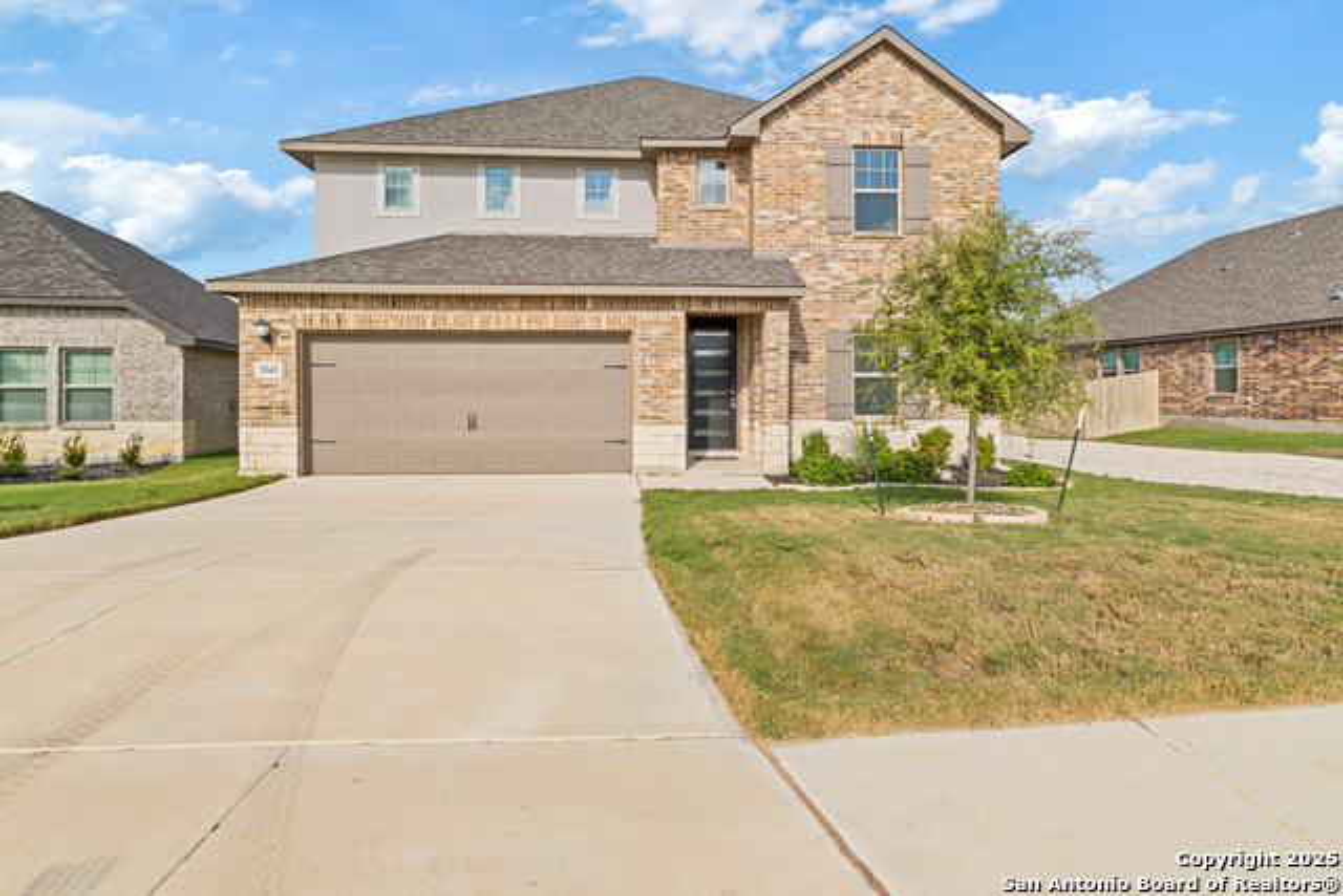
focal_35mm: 16
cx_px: 672
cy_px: 448
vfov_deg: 72.1
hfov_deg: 95.0
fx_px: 616
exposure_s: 1/30
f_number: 10
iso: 200
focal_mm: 11
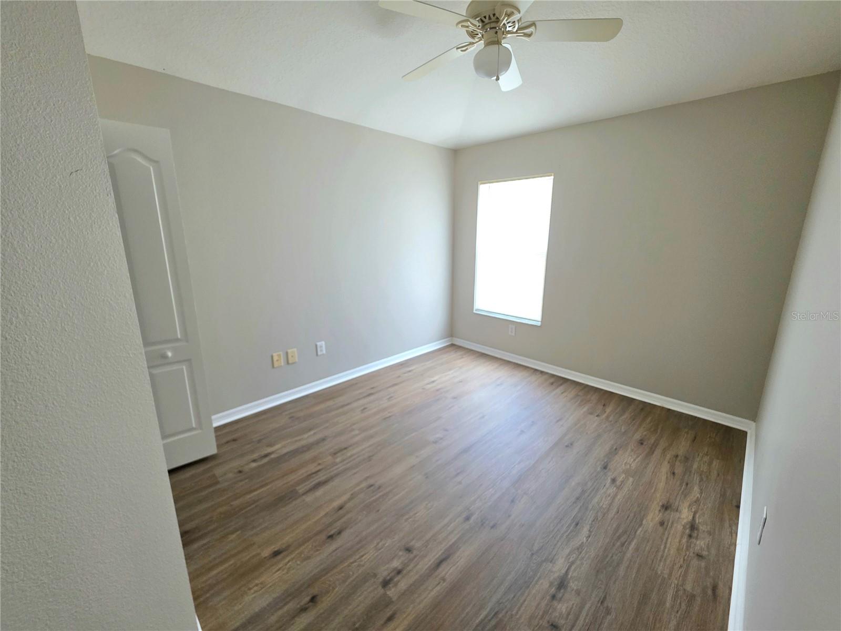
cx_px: 420
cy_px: 316
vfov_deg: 89.9
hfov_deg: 106.2
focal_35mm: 13
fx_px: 316
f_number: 1.9
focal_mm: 2.2
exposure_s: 1/120
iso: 250
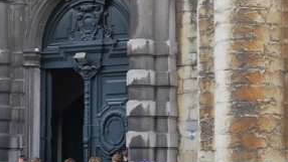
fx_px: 1008
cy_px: 54
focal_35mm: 132
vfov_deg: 9.2
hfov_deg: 16.2
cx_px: 67
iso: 200
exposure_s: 1/100
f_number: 5.3
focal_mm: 40
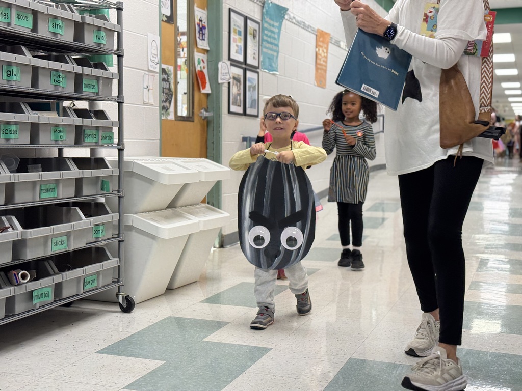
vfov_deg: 30.3
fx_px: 724
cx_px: 261
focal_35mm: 48
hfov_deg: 39.7
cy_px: 196
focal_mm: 6.76
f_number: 1.78
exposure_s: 1/120
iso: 160
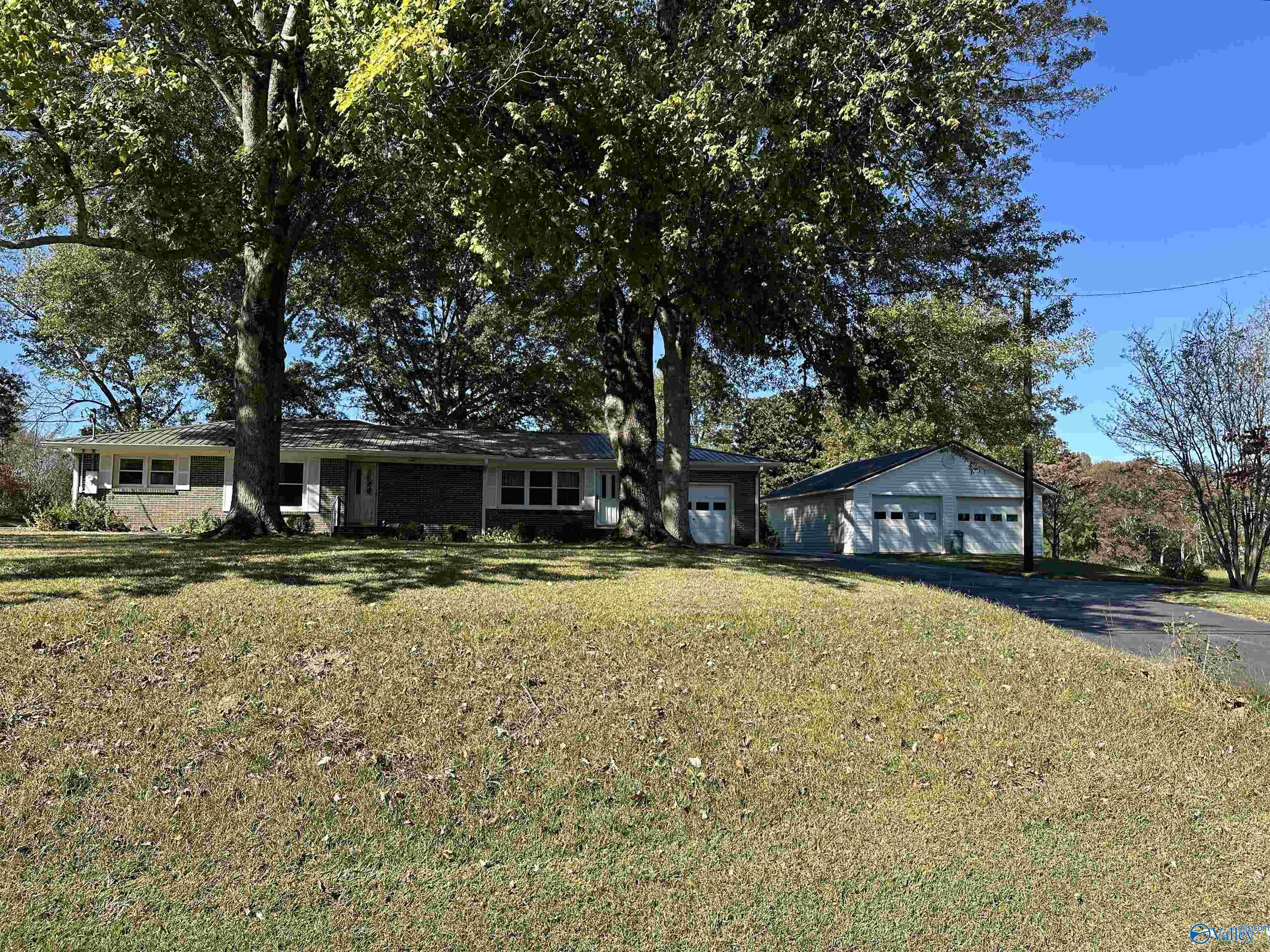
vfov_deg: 56.8
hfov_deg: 71.6
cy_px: 476
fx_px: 881
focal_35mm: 24
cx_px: 635
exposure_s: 1/1721
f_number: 1.78
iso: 80
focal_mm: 6.86
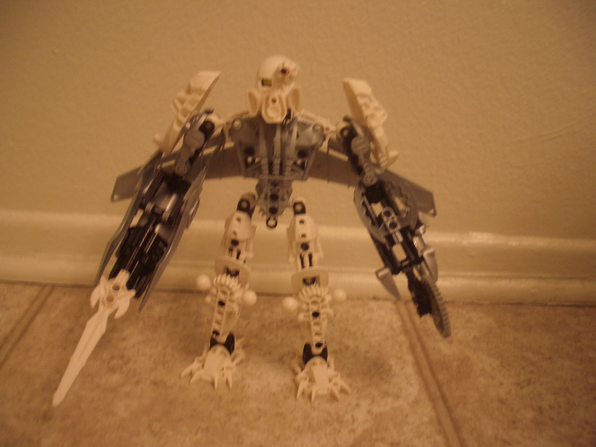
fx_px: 603
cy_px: 224
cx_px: 298
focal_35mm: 35
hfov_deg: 52.6
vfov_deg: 40.7
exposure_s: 1/25
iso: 100
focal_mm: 5.8
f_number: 2.6
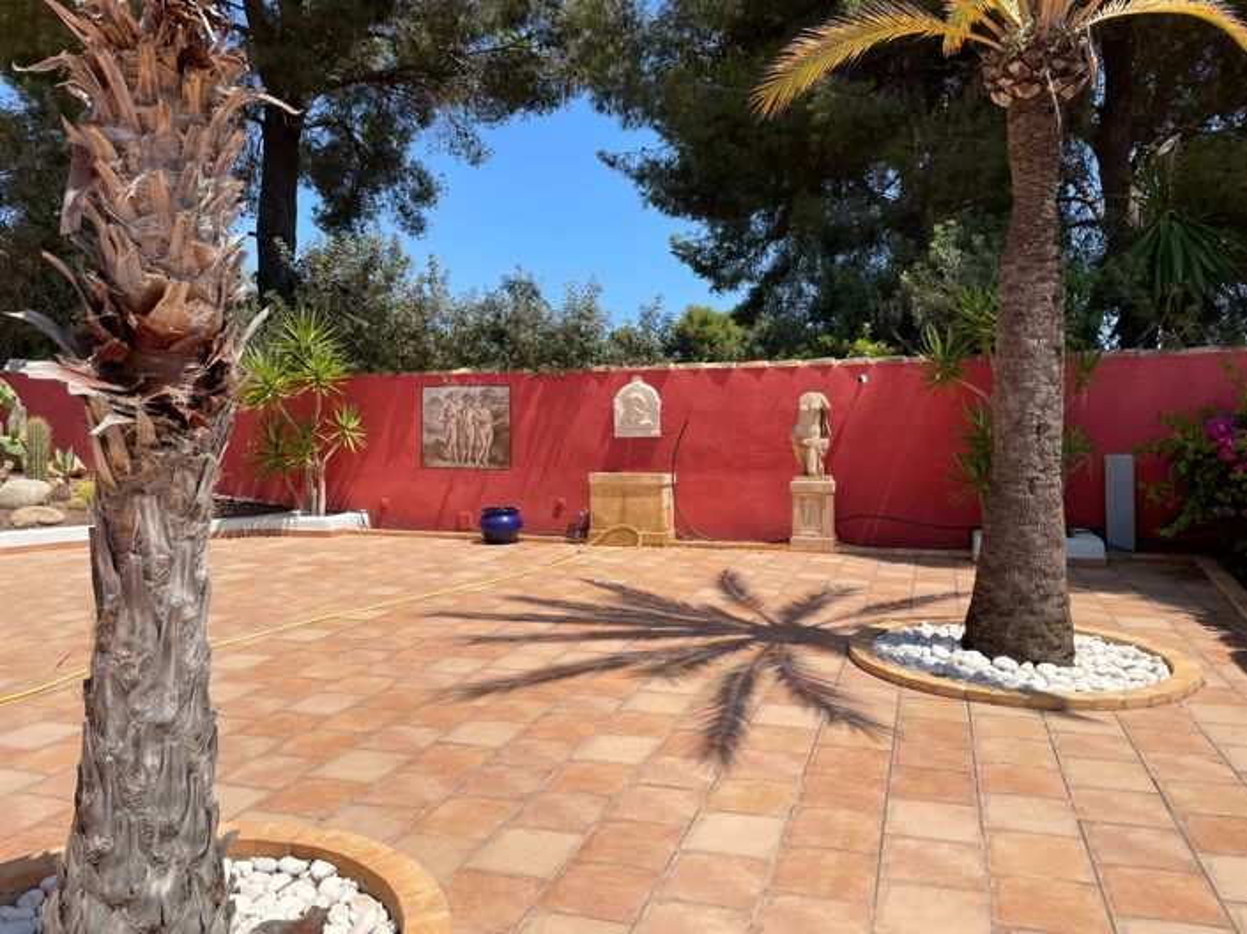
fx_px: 936
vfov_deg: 53.0
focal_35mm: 26
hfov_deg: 67.3
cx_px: 624
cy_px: 467
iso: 32
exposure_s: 1/3509
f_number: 1.6
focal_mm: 4.2
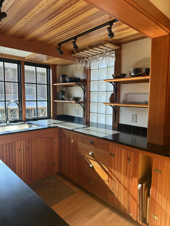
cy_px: 113
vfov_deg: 71.6
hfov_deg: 56.8
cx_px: 85
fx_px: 157
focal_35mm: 24
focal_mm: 6.86
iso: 125
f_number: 1.78
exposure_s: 1/120
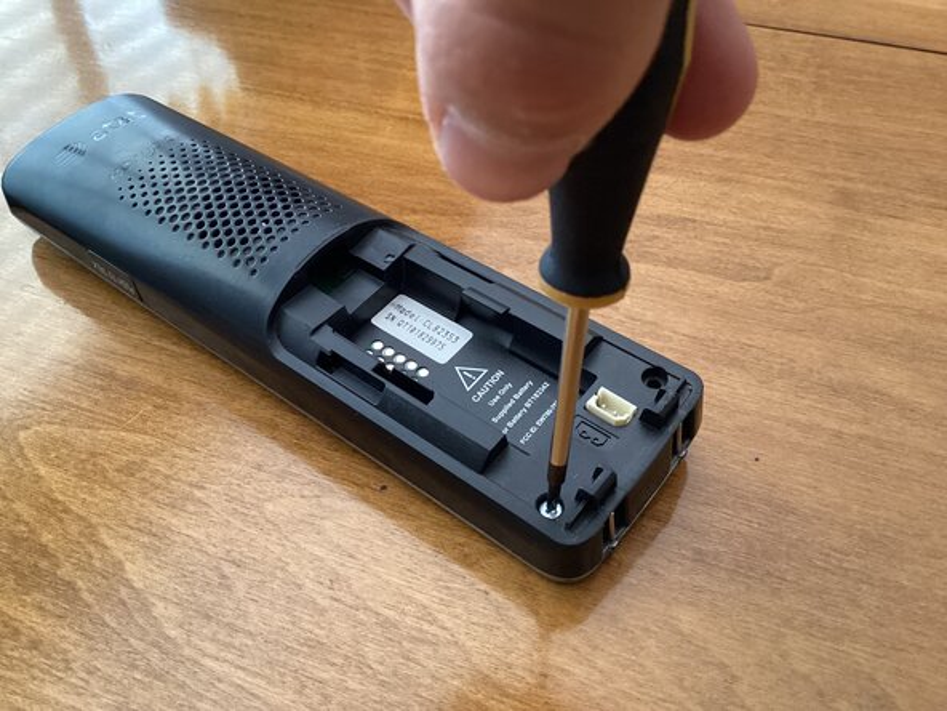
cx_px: 474
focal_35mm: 31
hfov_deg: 58.4
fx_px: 848
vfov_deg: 45.4
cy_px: 356
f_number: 2.4
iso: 400
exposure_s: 1/33
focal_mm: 3.3
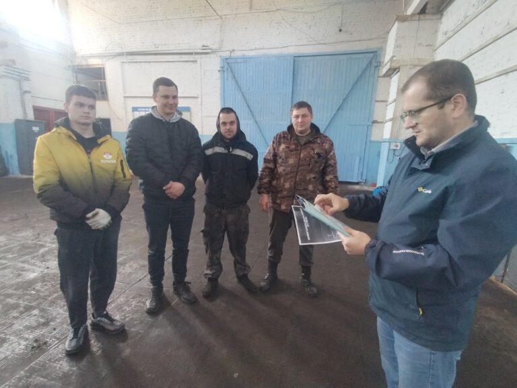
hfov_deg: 91.0
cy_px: 194
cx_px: 258
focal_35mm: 17
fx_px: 254
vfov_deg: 74.7
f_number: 2.4
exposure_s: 1/30
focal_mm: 1.79
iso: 365
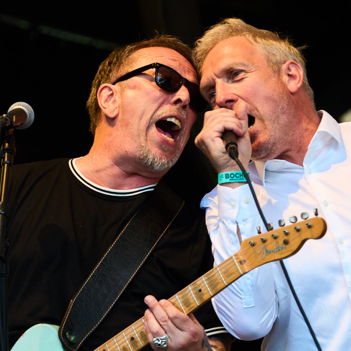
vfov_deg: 6.1
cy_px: 269
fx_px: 3269
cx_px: 143
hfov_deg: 6.1
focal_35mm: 285
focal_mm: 140
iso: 1250
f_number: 4
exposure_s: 1/320
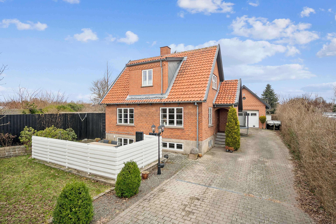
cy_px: 112
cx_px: 168
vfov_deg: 67.4
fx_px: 168
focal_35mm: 18
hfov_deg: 90.0
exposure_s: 1/250
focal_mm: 18
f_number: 4
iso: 400
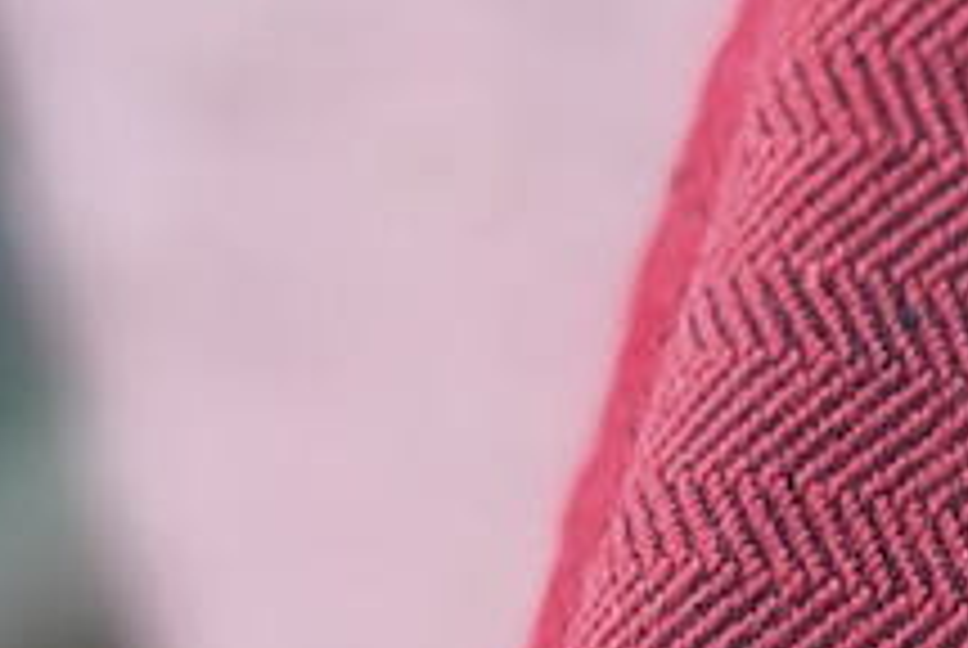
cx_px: 1164
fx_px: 6220
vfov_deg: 5.8
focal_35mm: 231
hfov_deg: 8.8
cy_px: 1336
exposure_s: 1/105
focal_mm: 6.76
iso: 100
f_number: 1.78
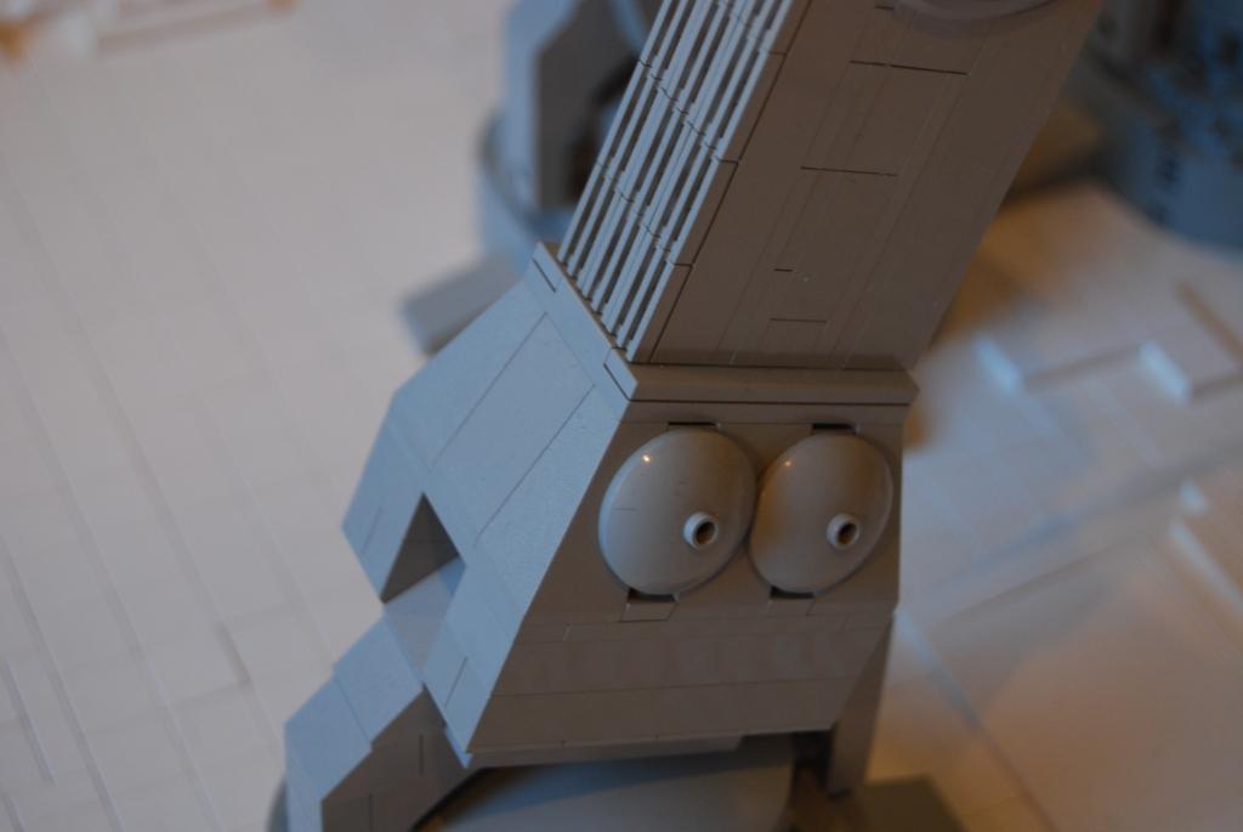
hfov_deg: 24.6
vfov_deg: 16.6
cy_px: 416
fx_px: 2851
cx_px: 622
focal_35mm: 82
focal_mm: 55
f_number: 5.6
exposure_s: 1/30
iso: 400
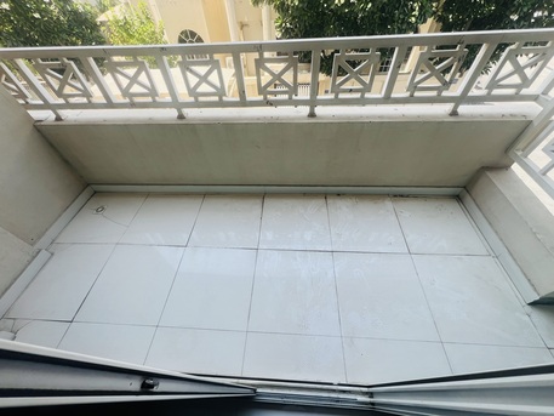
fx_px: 208
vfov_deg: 89.9
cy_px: 208
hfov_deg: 106.2
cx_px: 277
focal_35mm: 13
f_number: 1.8
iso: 32
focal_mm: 1.57
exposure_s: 1/324
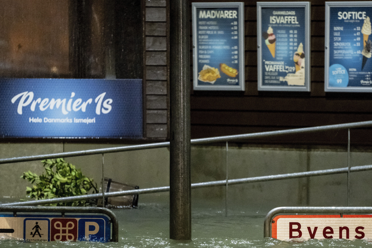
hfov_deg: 5.6
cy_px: 204
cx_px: 273
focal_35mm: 370
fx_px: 3823
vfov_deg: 3.7
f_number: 2.8
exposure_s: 1/50
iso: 6400
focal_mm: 200
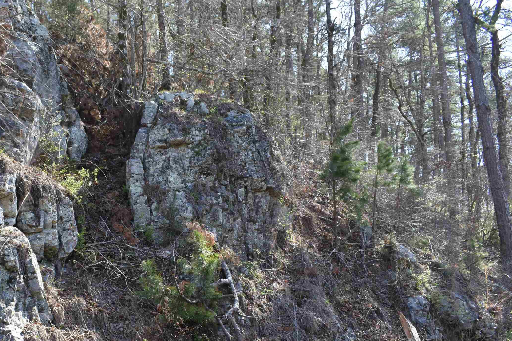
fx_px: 569
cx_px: 151
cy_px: 232
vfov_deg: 33.1
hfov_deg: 47.3
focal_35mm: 40
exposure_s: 1/250
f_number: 5.6
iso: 320
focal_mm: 18
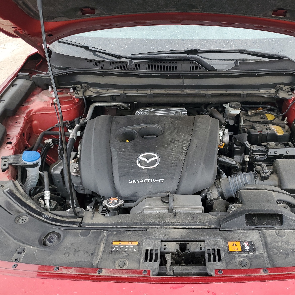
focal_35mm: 31
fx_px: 299
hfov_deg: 51.8
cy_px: 146
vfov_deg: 52.5
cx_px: 189
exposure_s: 1/175
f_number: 1.5
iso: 50
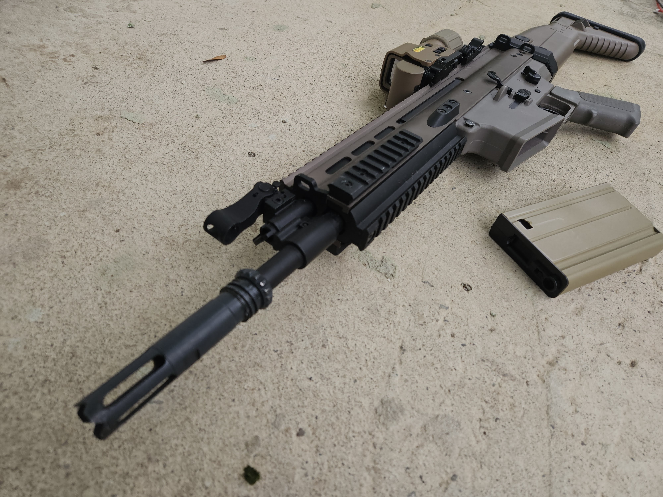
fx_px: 441
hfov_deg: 73.9
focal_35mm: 23
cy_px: 248
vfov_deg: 58.9
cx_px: 332
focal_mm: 5.4
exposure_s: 1/180
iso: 160
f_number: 1.8
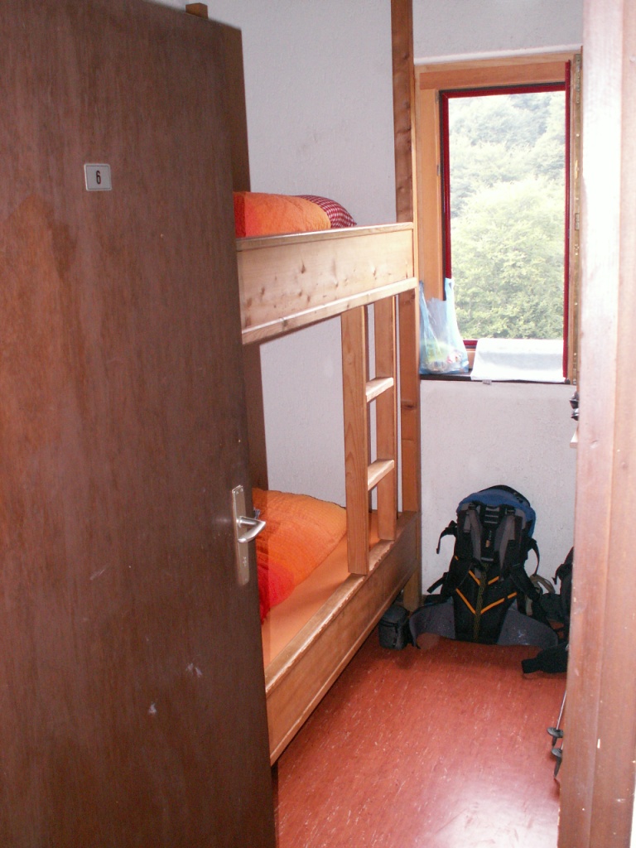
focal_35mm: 35
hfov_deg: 40.7
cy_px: 424
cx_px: 318
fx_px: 857
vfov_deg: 52.6
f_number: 2.8
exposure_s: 1/50
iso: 160
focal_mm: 5.86
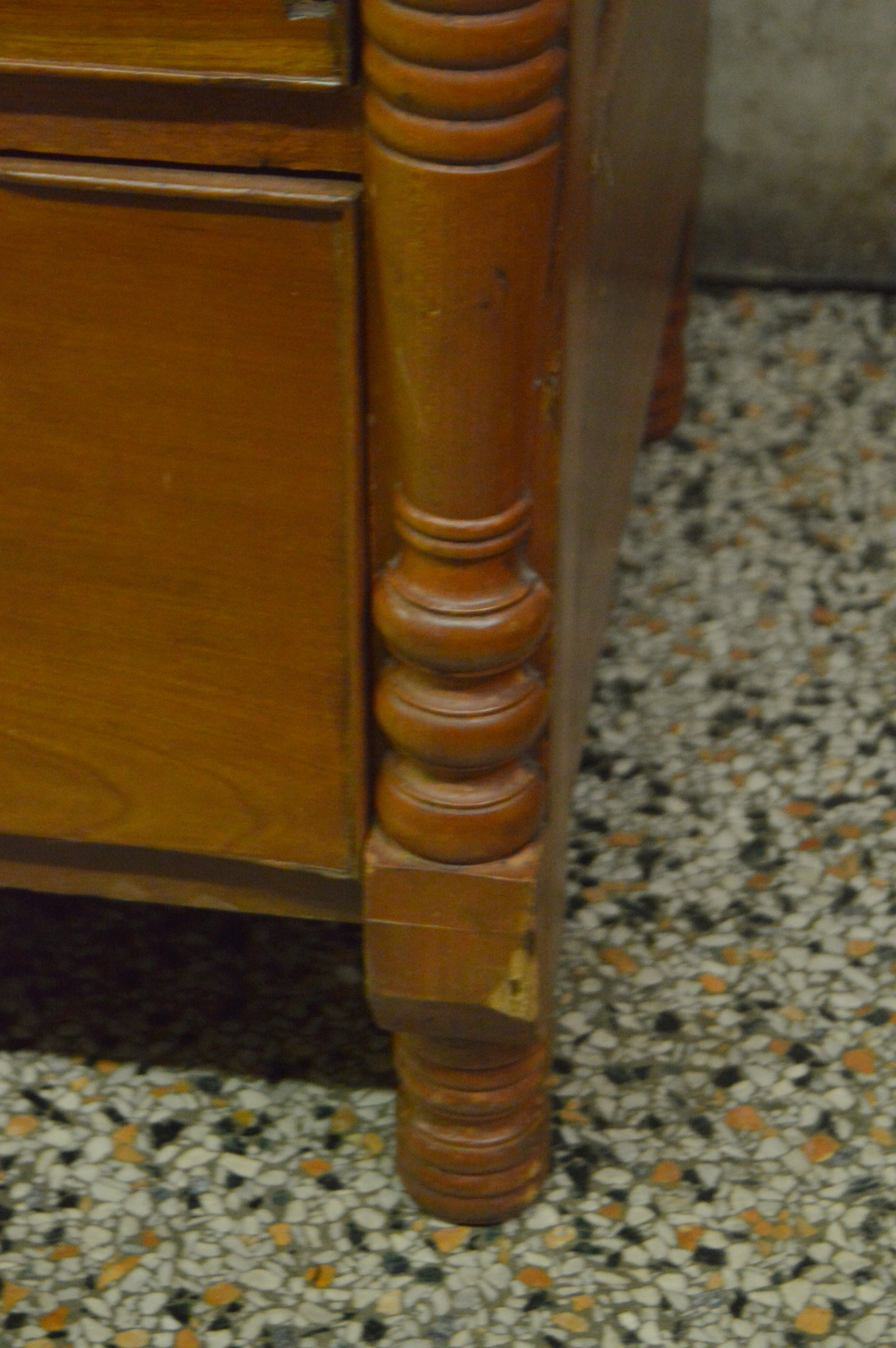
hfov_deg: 16.5
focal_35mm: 82
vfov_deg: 24.6
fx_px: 3085
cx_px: 448
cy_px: 674
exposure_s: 1/40
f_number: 5.6
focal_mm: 55
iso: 3200
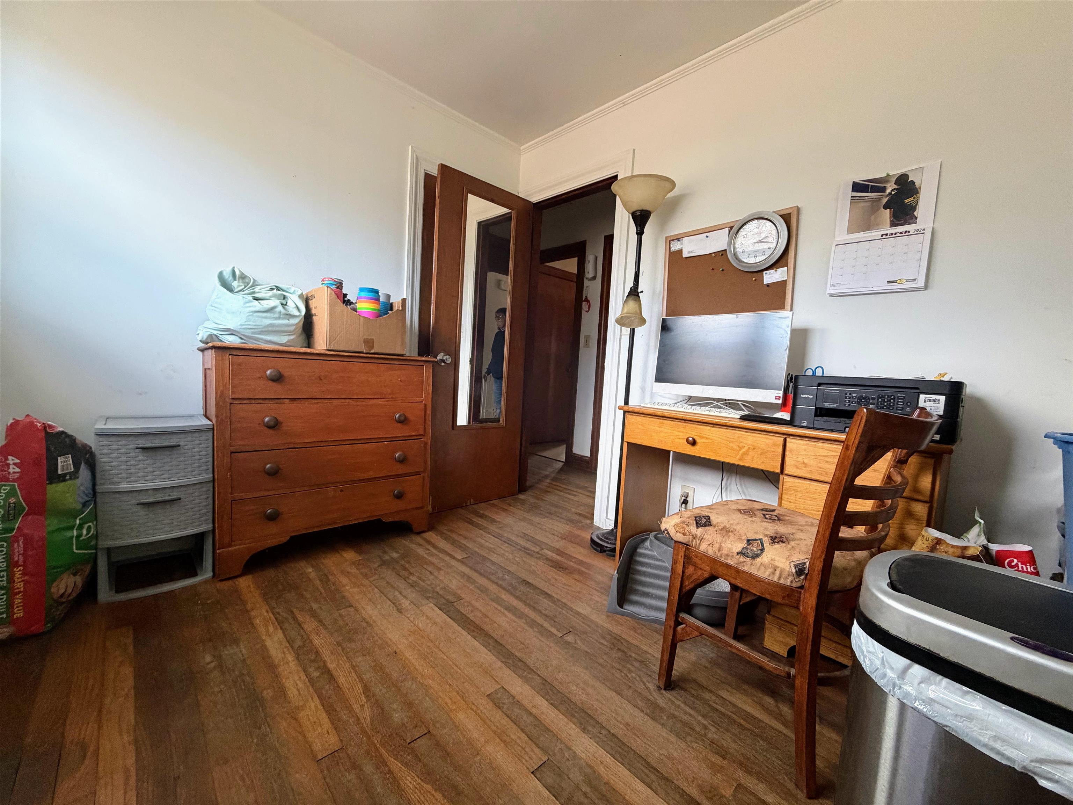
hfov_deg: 102.1
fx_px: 434
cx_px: 536
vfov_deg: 85.7
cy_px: 402
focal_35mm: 14
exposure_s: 1/91
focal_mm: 2.22
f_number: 2.2
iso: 320
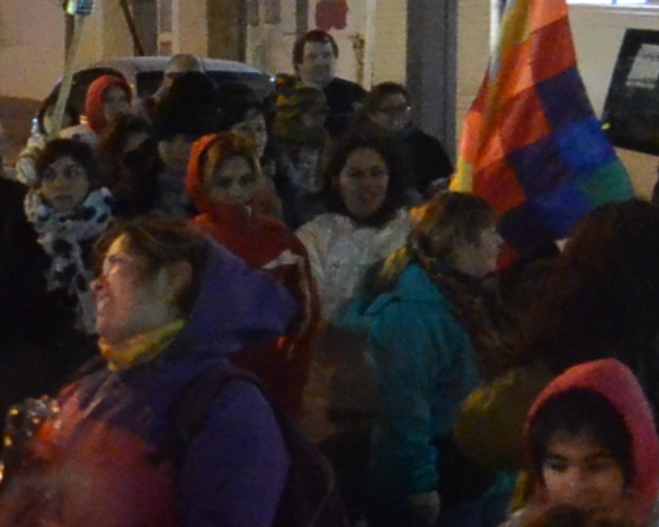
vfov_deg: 5.8
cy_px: 646
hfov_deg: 7.0
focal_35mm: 264
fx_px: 5149
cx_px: -694
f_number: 5
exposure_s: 1/60
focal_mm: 32
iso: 6400
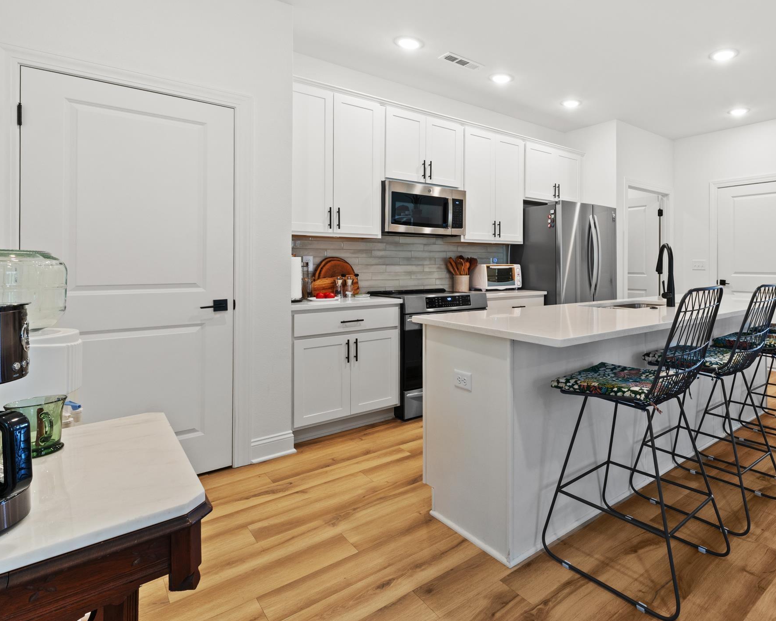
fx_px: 459
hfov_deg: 77.0
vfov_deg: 67.7
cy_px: 261
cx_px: 536
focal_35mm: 20
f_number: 9
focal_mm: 10
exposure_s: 1/2.5
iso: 200
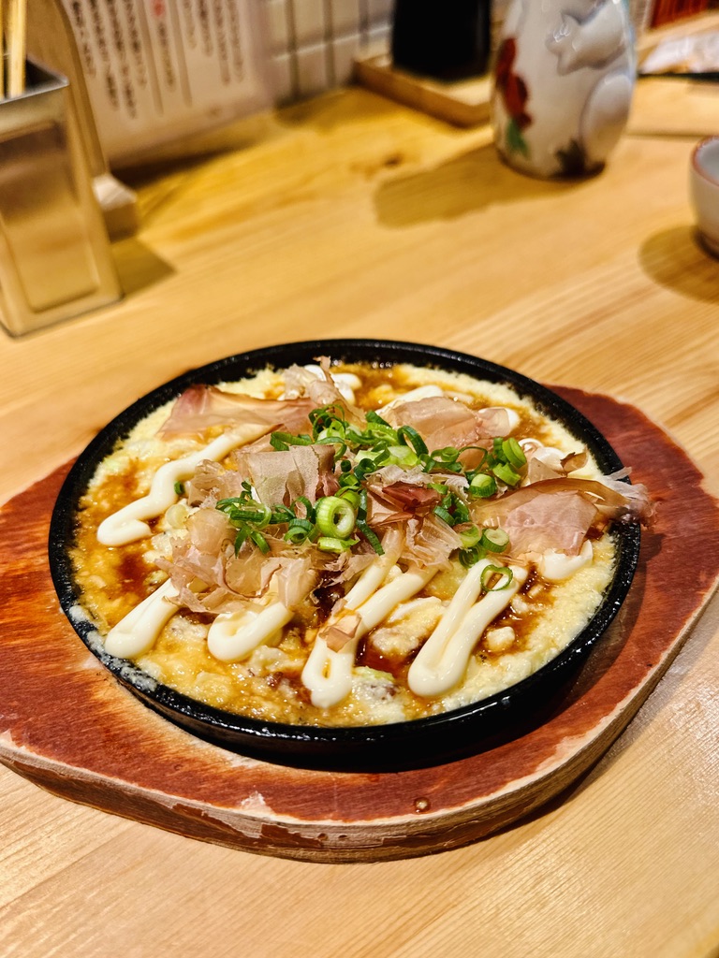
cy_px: 479
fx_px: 665
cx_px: 360
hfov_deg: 56.8
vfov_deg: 71.6
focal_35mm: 24
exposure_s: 1/120
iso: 125
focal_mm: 6.86
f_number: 1.78
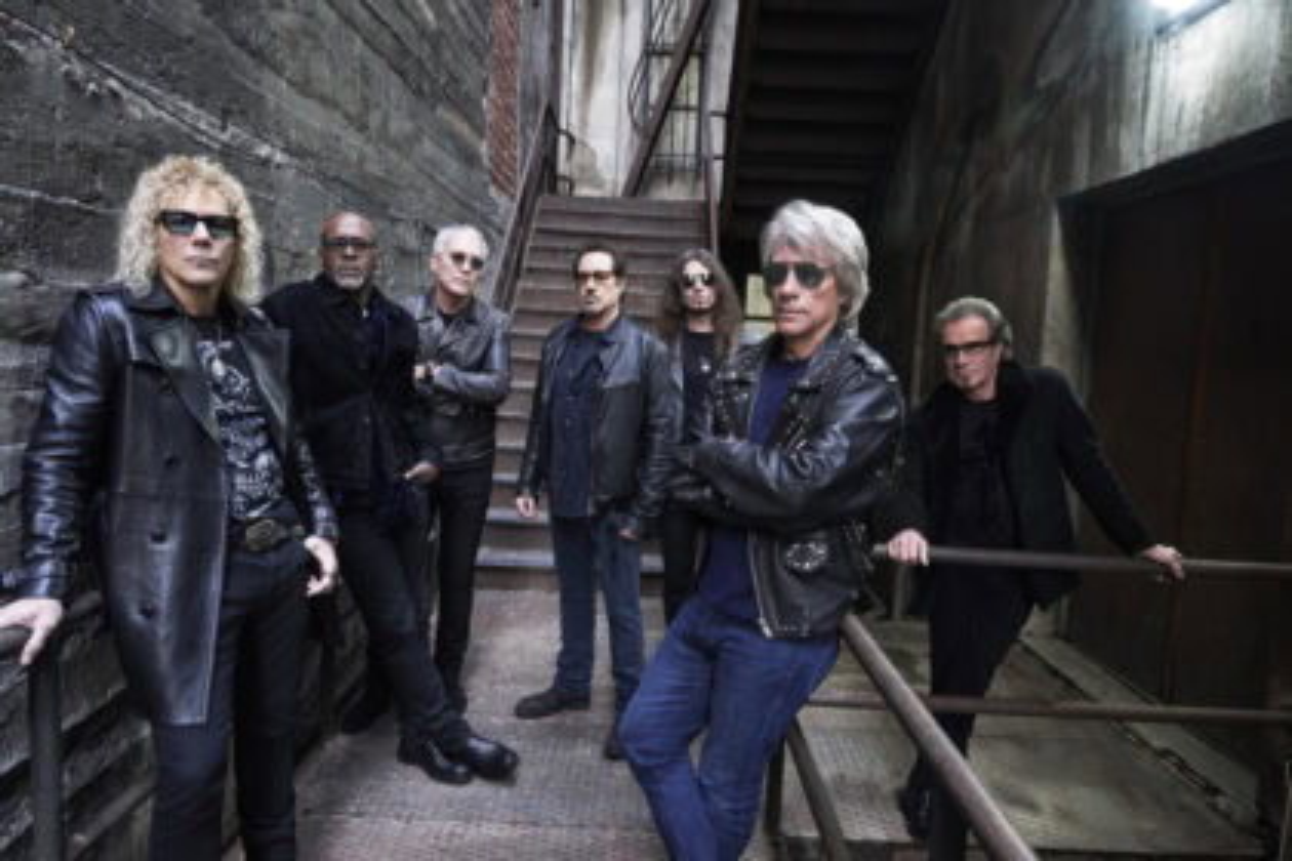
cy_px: 430
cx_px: 646
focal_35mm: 24
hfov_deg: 73.7
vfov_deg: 53.1
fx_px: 861
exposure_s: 1/13
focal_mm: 24
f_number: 11
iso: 1000
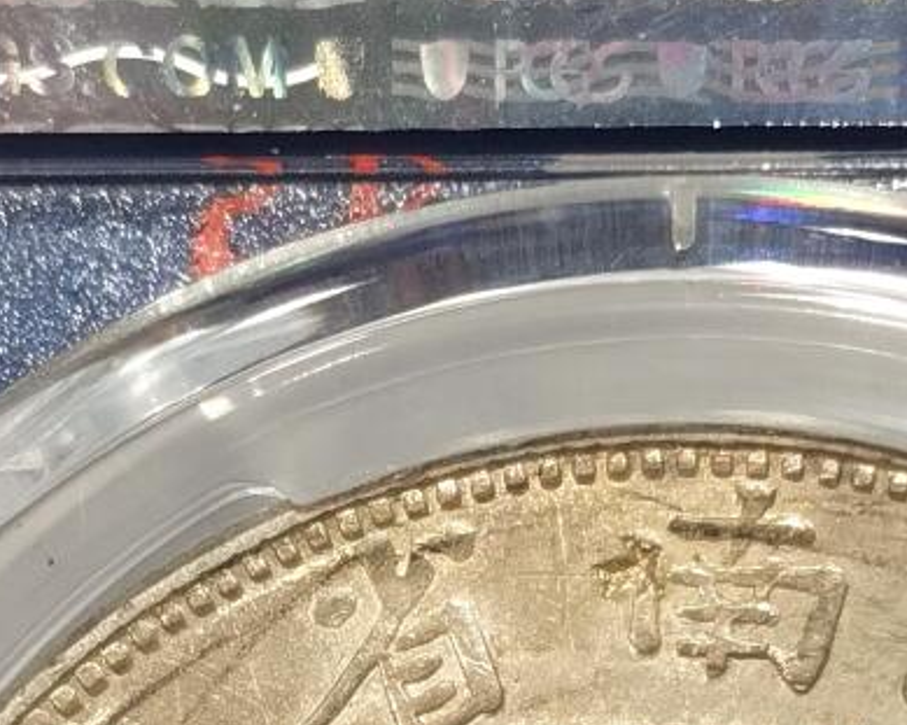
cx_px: 692
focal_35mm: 244
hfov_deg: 7.9
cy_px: 835
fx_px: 6548
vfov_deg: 6.3
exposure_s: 1/100
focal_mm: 5.56
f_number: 16
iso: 125
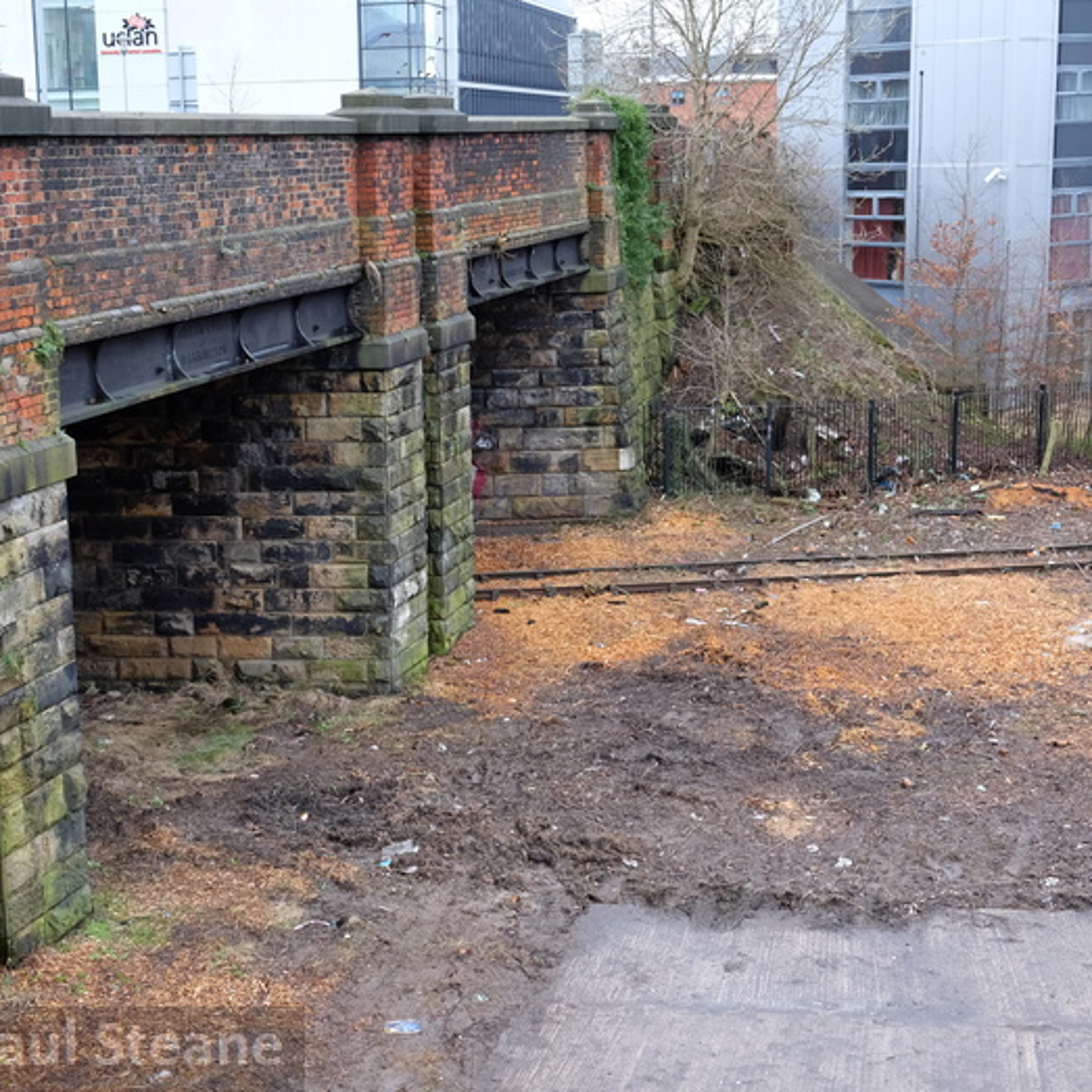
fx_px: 1927
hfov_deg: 31.5
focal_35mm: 54
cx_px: 403
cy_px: 549
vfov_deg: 31.6
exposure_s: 1/180
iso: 1600
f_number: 4
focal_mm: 27.7
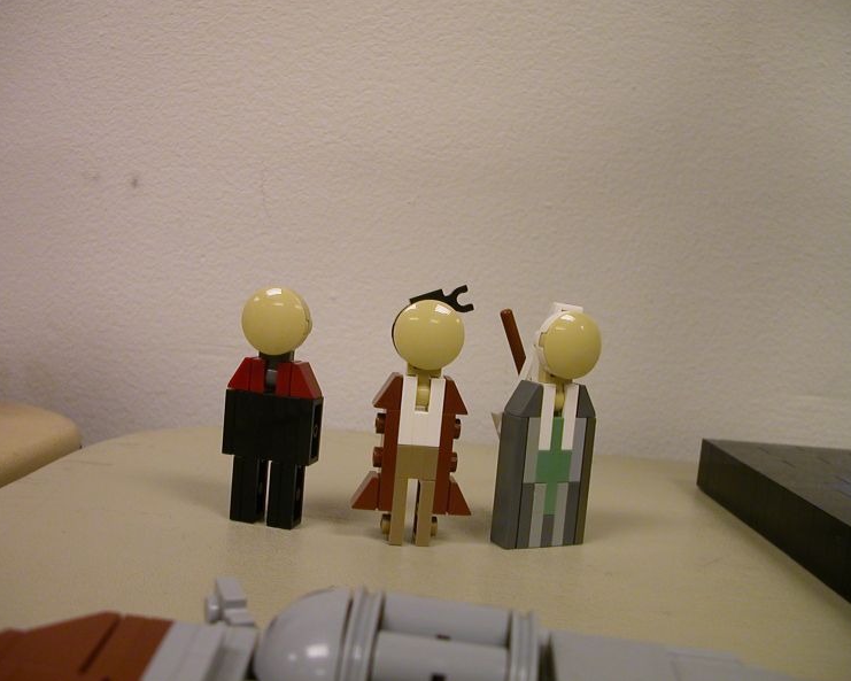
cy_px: 340
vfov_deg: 38.2
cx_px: 419
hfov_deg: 46.8
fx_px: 982
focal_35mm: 39
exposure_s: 1/44.6
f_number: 2.7
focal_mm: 5.6
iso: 100
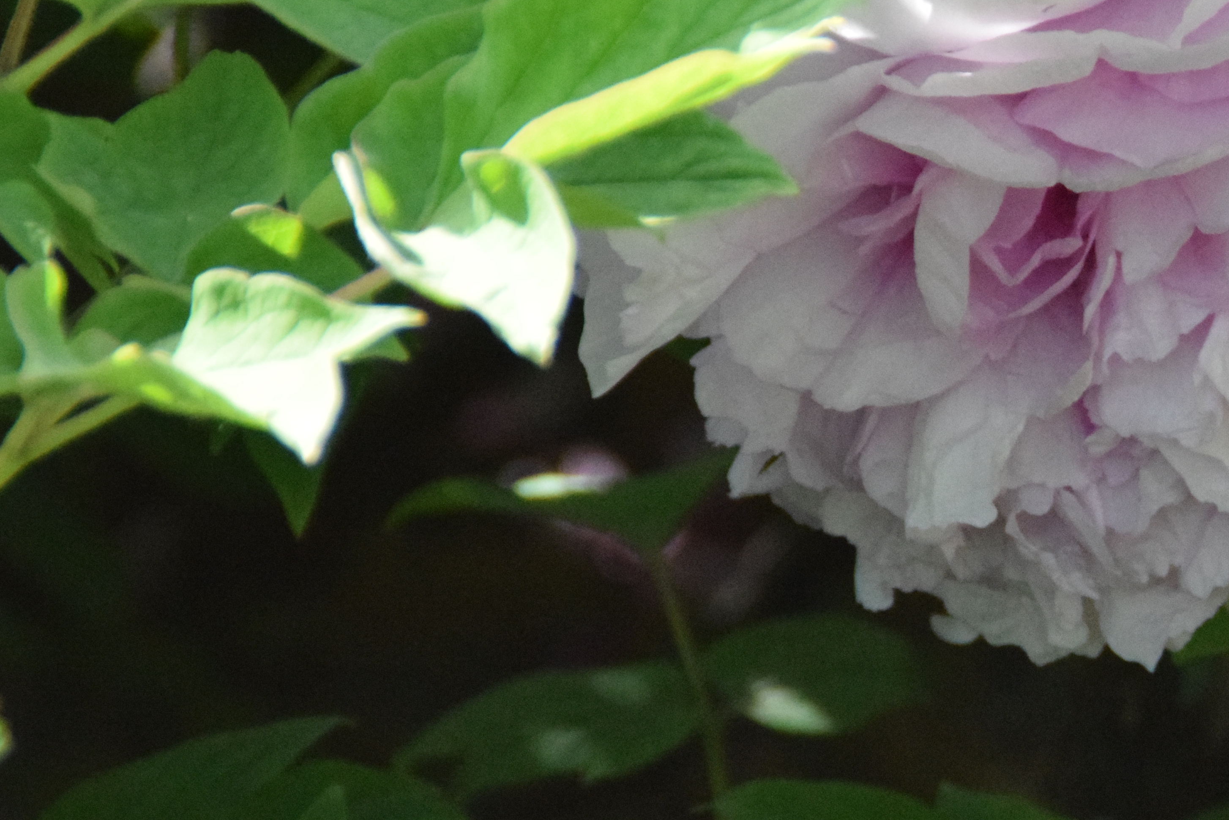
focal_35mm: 619
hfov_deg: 3.3
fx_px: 21131
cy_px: 337
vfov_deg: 2.2
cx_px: 1112
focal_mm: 200
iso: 5600
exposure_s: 1/2500
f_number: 10
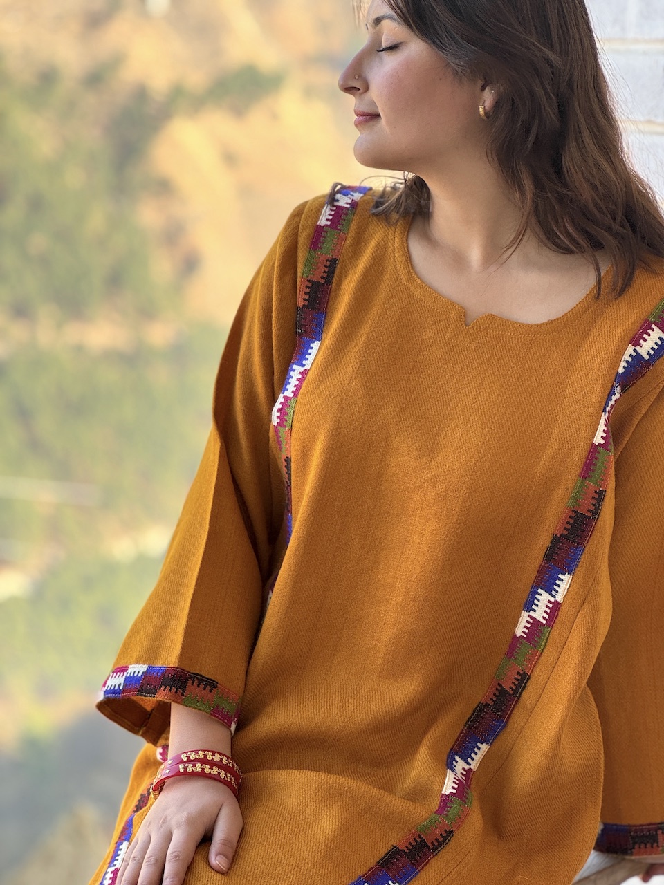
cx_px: 332
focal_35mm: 77
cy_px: 442
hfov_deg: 19.1
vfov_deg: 25.3
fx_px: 1969
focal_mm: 9
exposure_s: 1/99
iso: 50
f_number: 2.8
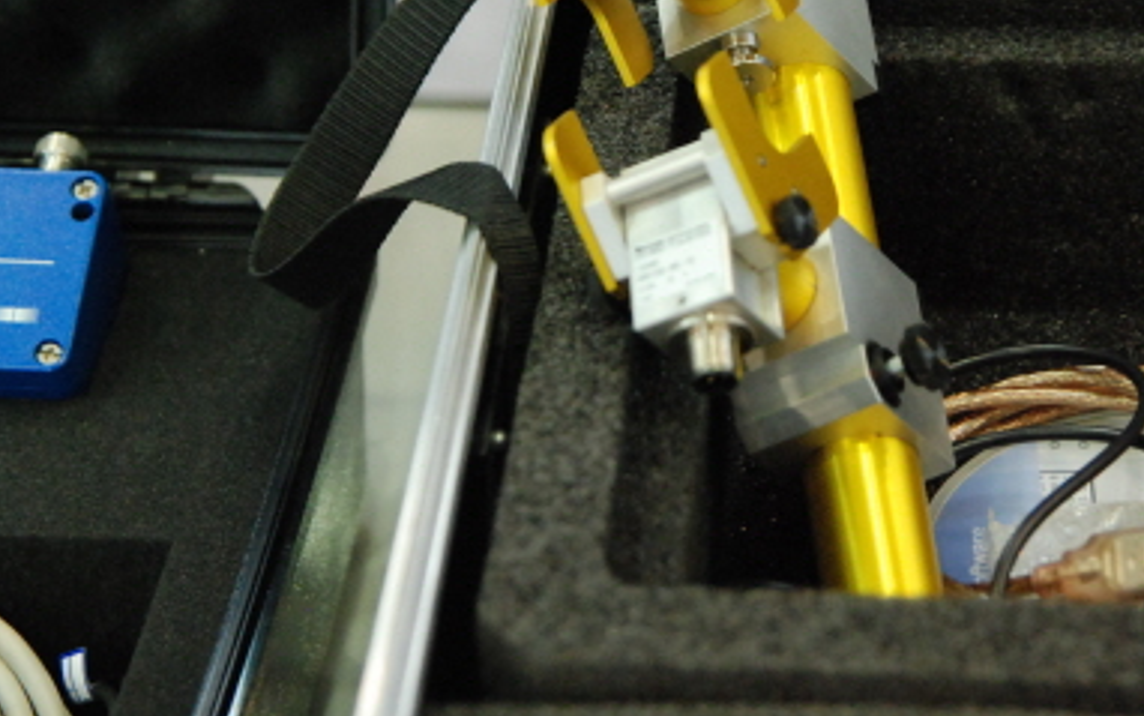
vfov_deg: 15.7
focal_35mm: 82
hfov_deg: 25.2
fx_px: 2557
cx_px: 707
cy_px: 76
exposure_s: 1/100
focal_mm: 32
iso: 1600
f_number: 2.8
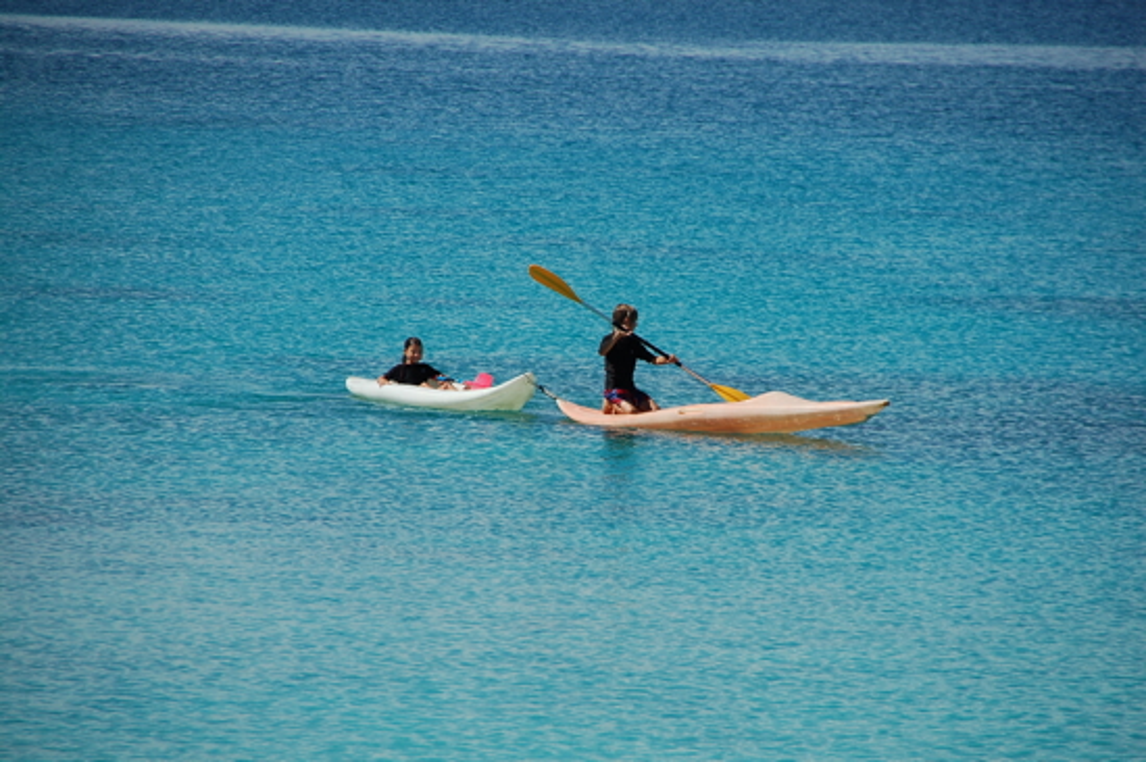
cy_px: 381
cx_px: 573
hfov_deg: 6.9
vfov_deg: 4.6
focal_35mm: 300
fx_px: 9544
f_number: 6.3
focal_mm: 200
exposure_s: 1/1000
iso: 200
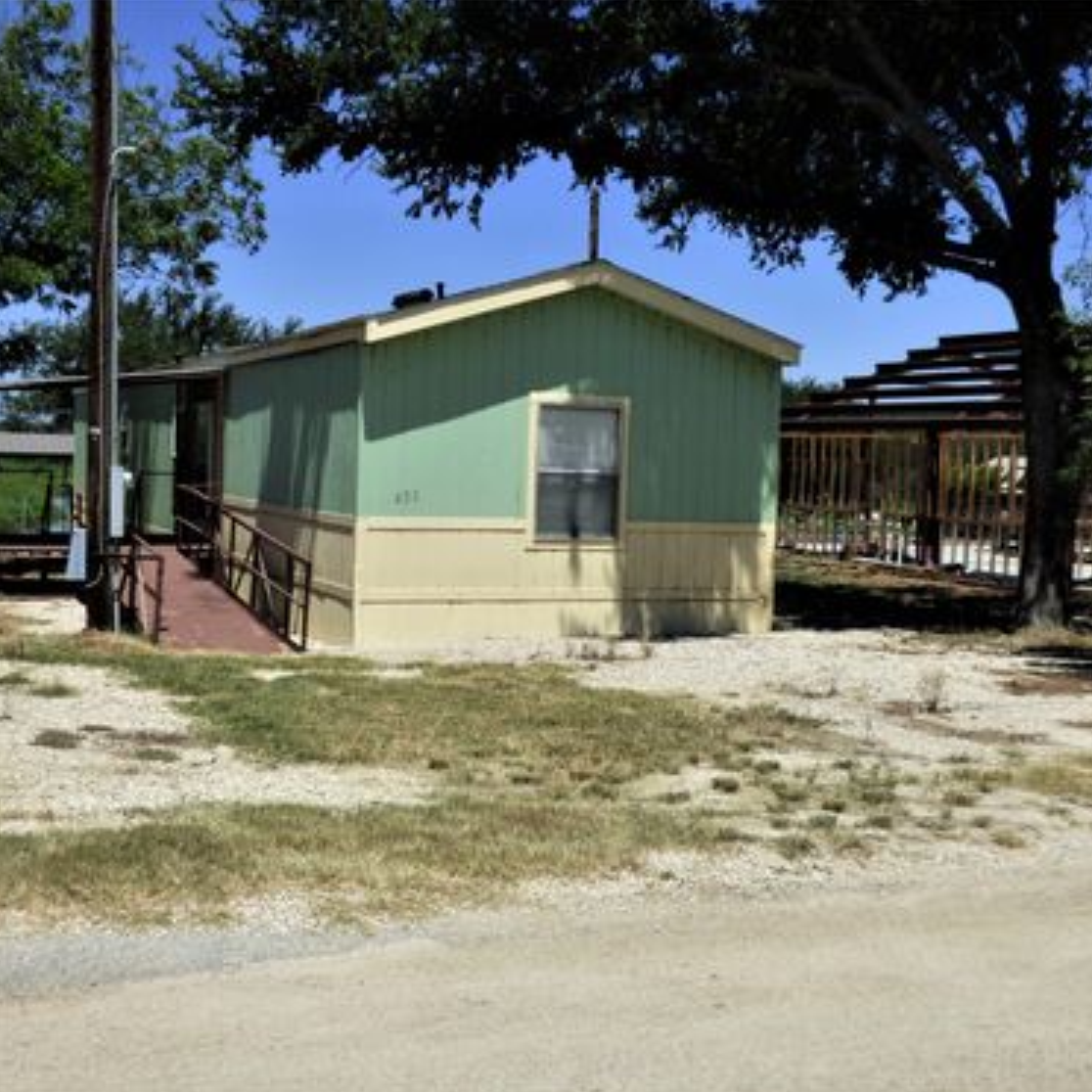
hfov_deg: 38.3
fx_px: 1570
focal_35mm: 44
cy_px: 547
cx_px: 487
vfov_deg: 38.3
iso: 100
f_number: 3.5
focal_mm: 6.47
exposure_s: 1/2000
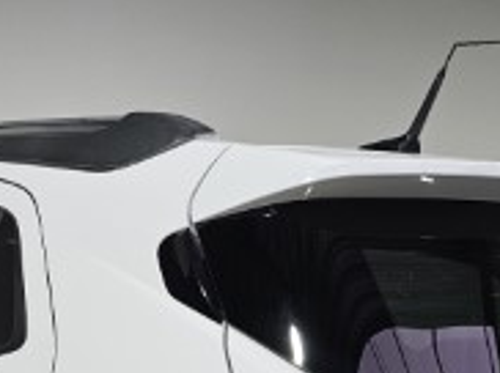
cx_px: 201
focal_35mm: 81
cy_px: 645
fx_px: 1168
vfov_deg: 15.8
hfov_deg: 24.1
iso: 125
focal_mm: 6.3
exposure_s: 1/190
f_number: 1.7
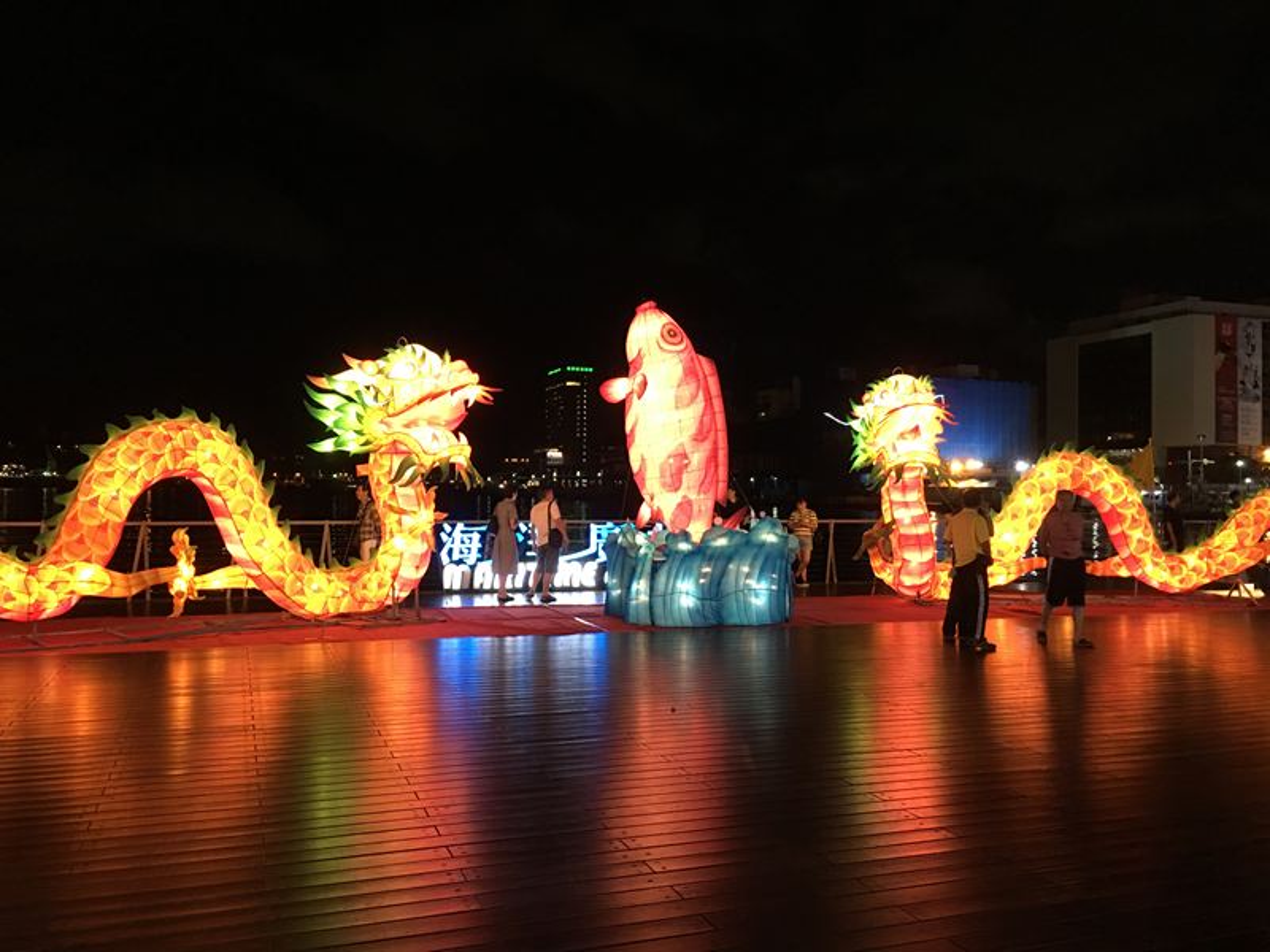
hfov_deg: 61.7
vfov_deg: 48.2
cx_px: 635
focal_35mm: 29
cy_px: 476
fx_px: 1064
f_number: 2.2
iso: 80
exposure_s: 1/8
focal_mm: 4.15
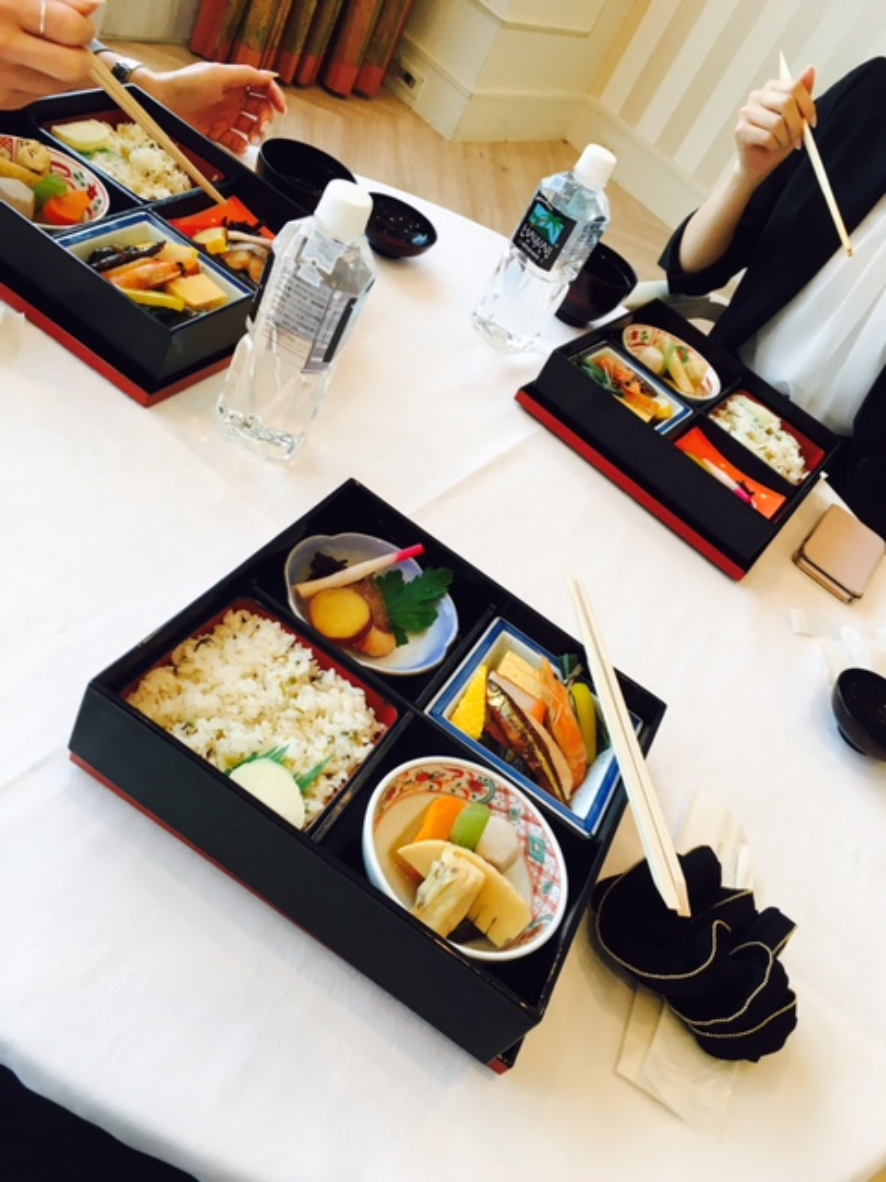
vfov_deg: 61.7
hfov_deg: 48.2
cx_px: 443
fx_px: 990
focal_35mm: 29
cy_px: 591
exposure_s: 1/30
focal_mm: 4.15
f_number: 2.2
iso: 25
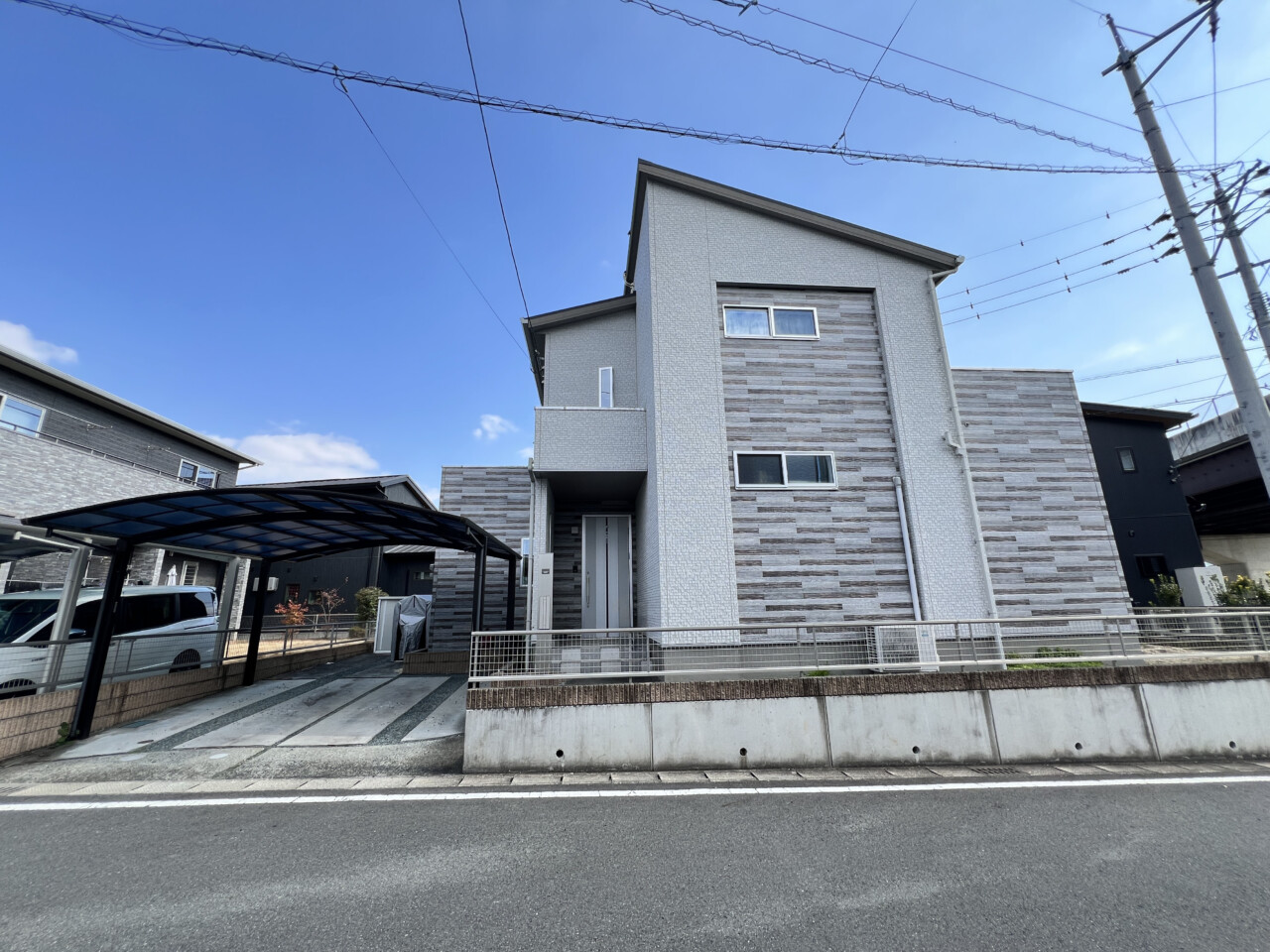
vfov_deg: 89.9
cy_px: 476
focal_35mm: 13
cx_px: 635
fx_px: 477
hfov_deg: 106.2
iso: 32
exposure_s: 1/477
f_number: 1.8
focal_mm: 1.57
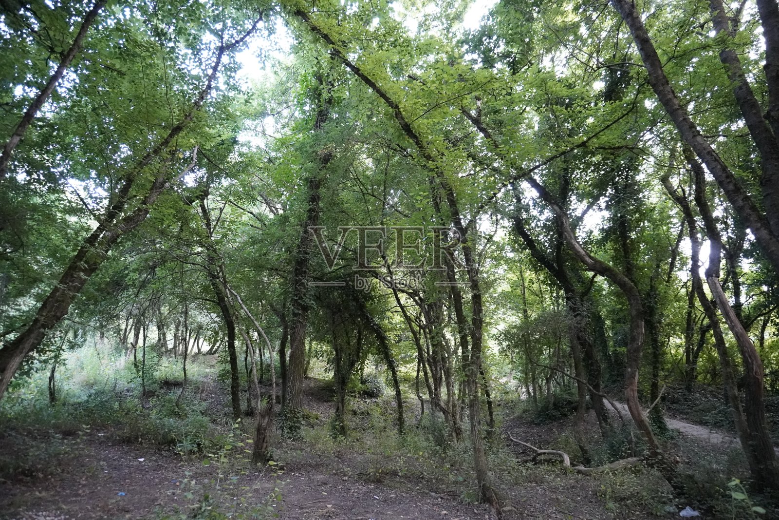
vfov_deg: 53.1
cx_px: 390
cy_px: 260
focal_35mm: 24
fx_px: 519
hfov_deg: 73.7
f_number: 3.5
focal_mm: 16
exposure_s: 1/160
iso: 6400
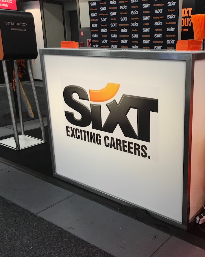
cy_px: 127
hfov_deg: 38.6
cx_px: 164
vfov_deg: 49.1
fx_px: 281
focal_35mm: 37
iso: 25
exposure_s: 1/33
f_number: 1.8
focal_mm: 3.99
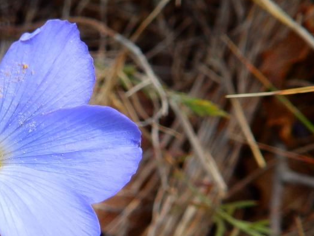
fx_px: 635
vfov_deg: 21.0
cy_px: 148
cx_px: 14
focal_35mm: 70
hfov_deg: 26.6
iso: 80
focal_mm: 5.7
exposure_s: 1/160
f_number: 4
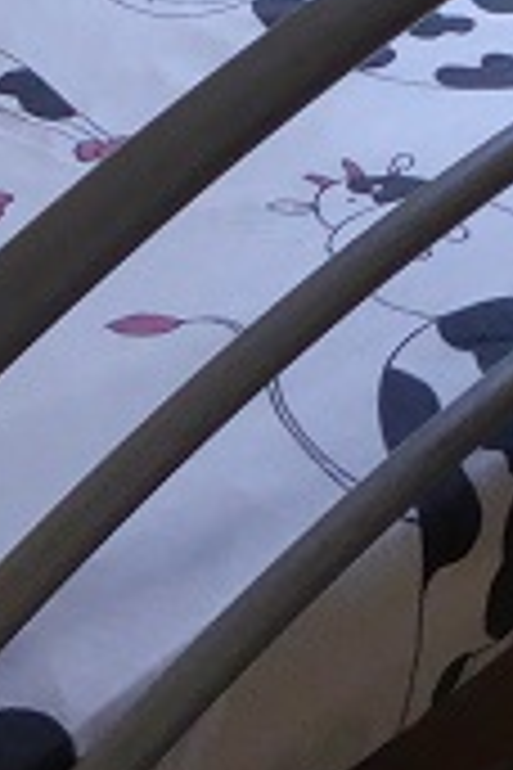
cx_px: -99
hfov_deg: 11.0
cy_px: -558
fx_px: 2608
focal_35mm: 122
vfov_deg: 14.9
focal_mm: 4.3
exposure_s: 1/125
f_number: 3.3
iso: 400
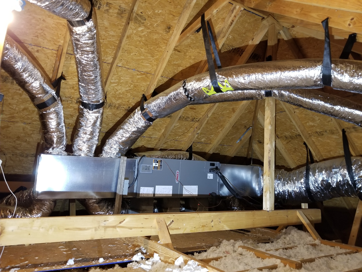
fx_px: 272
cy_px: 136
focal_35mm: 26
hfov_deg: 67.3
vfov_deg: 53.1
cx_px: 181
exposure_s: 1/17
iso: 250
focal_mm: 4.25
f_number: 1.7
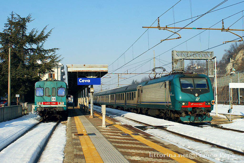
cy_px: 82
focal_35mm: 45
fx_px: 305
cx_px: 122
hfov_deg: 43.6
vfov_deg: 29.8
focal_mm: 30
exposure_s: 1/640
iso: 200
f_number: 6.3
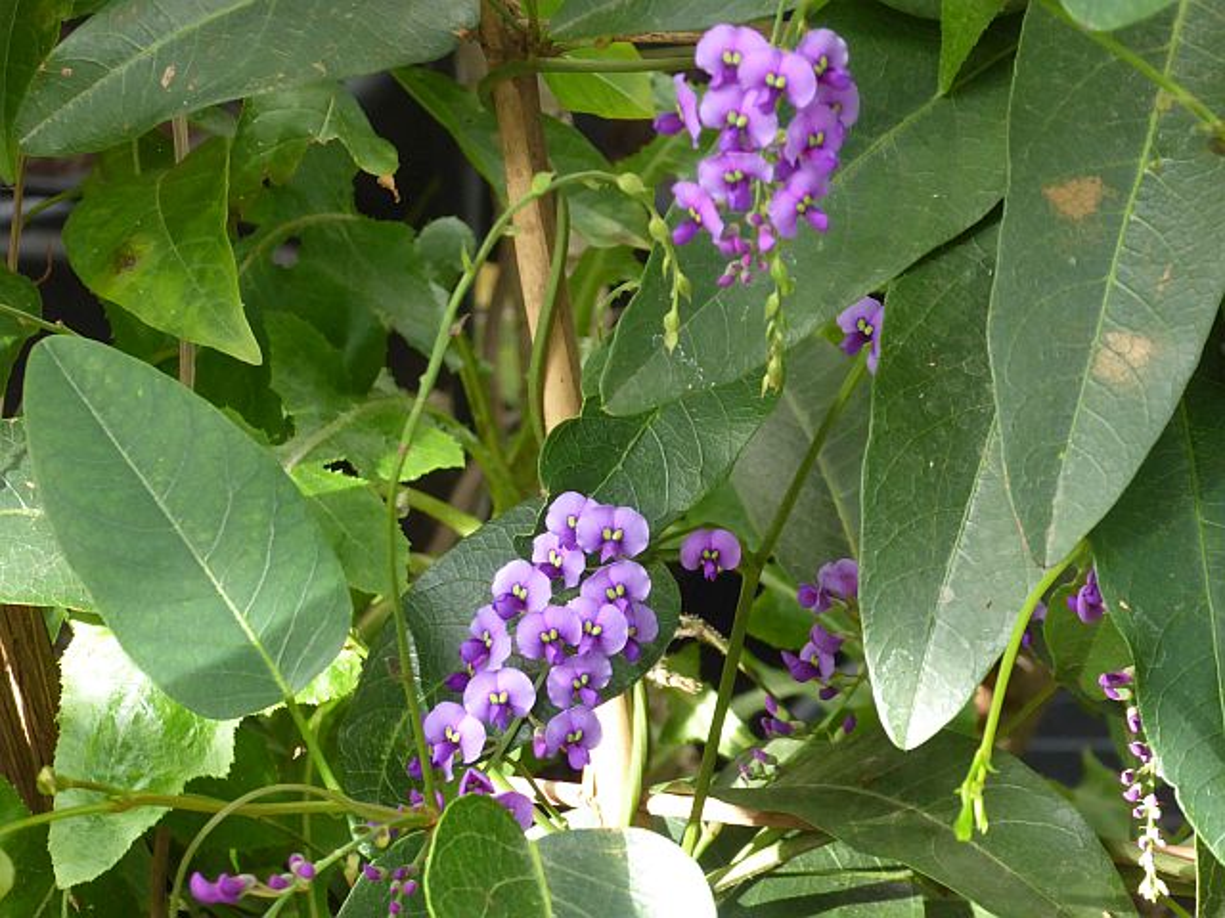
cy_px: 459
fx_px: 5061
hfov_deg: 13.8
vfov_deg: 10.4
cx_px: 612
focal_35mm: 143
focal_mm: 25.6
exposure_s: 1/60
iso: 400
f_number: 5.4
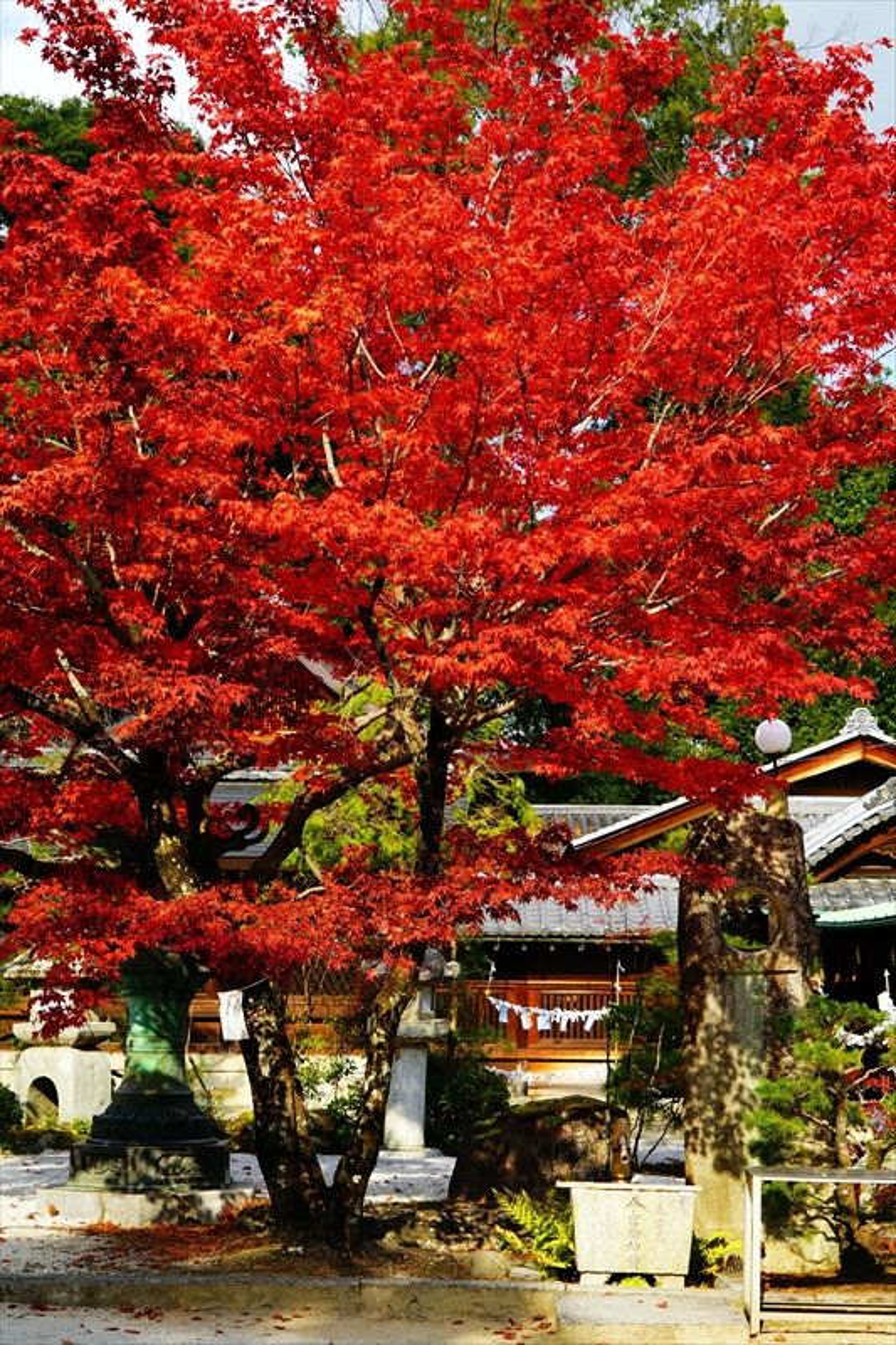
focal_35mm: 50
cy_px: 672
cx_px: 448
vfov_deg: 39.6
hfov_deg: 27.0
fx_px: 1867
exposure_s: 1/125
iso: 100
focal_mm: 50
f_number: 6.7
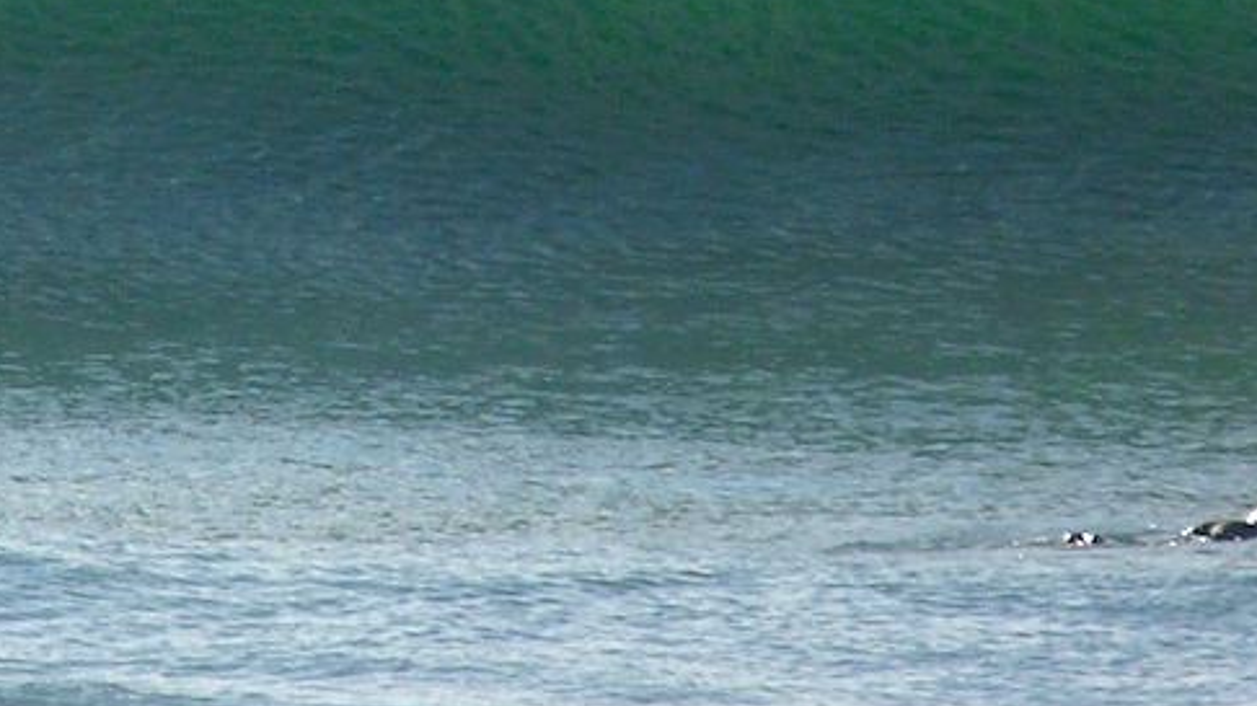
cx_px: -16
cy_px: -414
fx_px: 52279
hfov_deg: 1.4
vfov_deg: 0.8
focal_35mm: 1569
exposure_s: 1/640
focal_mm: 86.4
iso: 100
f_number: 8
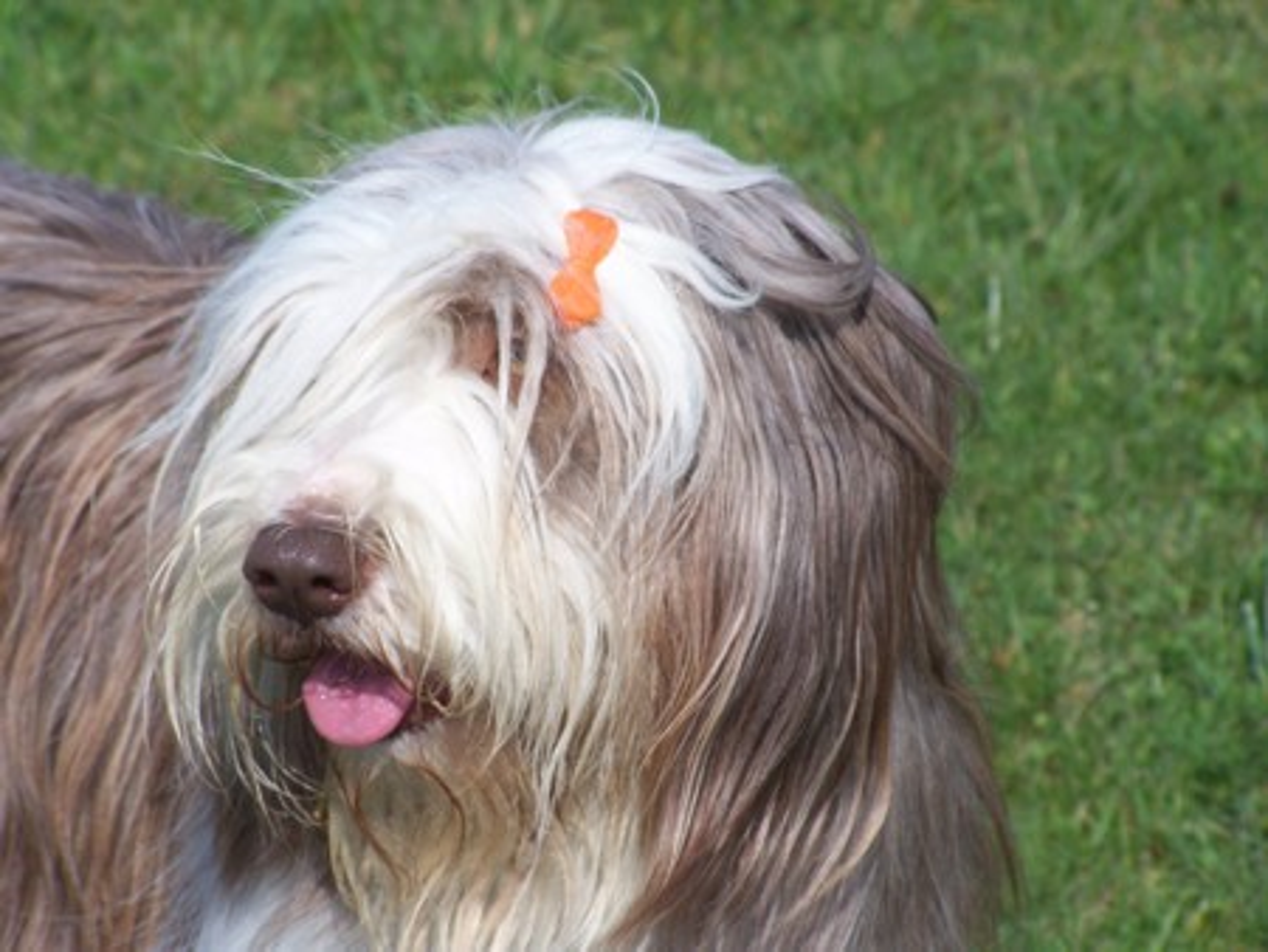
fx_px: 8723
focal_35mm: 238
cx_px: 634
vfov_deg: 6.2
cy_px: 476
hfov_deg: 8.3
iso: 80
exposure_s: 1/640
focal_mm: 39.5
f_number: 4.5
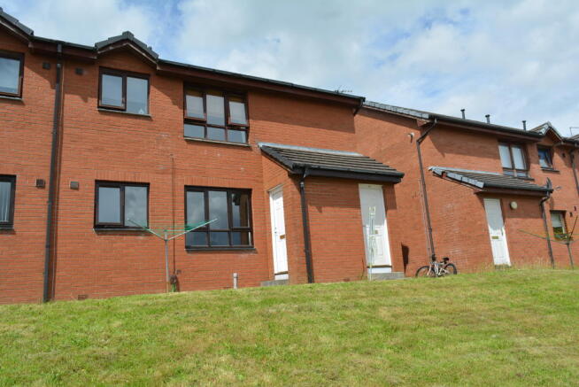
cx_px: 290
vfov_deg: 48.0
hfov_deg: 67.3
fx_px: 435
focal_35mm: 27
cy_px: 194
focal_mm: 18
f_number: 9
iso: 100
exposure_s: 1/320
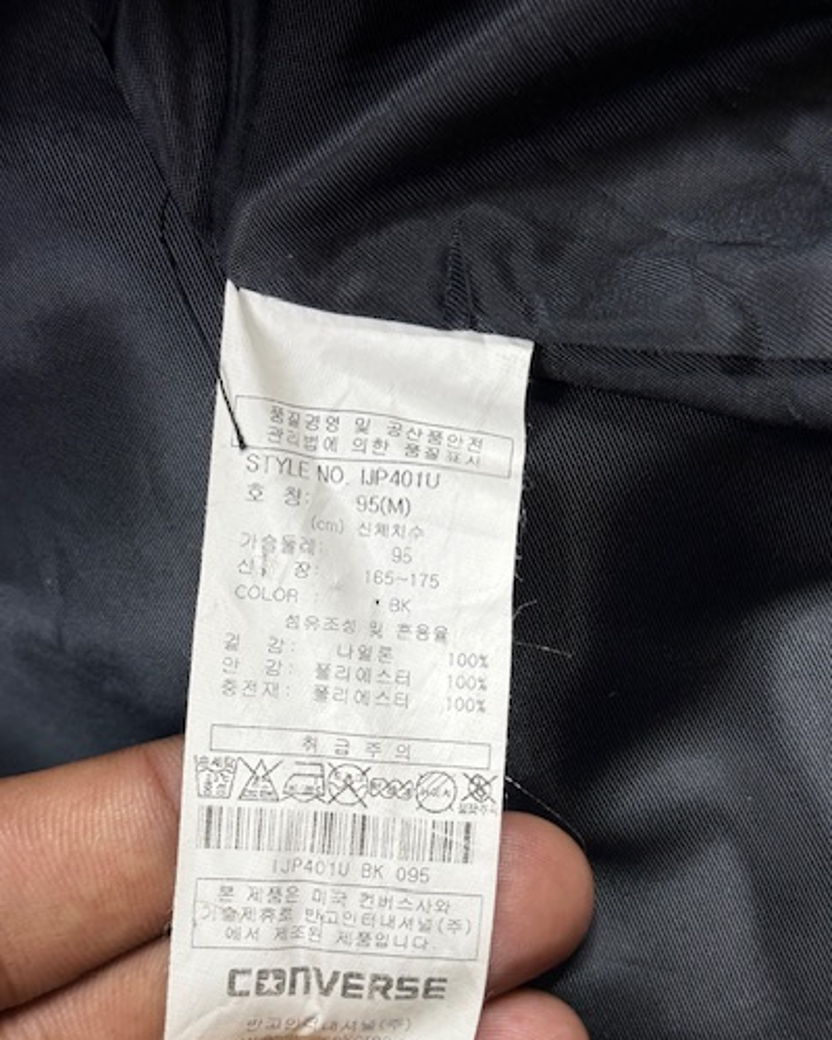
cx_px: 433
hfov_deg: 25.4
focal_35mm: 60
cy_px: 634
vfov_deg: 31.3
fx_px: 1847
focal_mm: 6.76
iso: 50
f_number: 1.78
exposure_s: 1/50
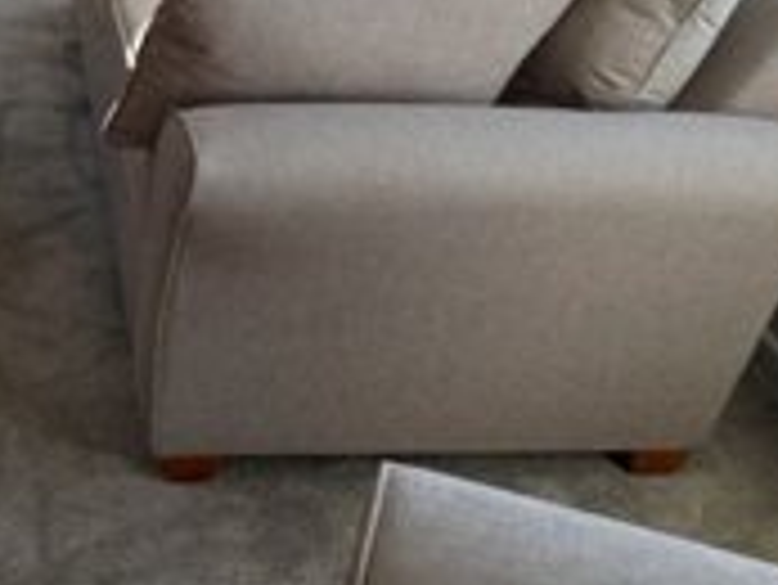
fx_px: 1170
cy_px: 18
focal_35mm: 52
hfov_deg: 35.5
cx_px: 144
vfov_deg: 26.7
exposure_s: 1/100
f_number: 2
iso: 50
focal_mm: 4.6
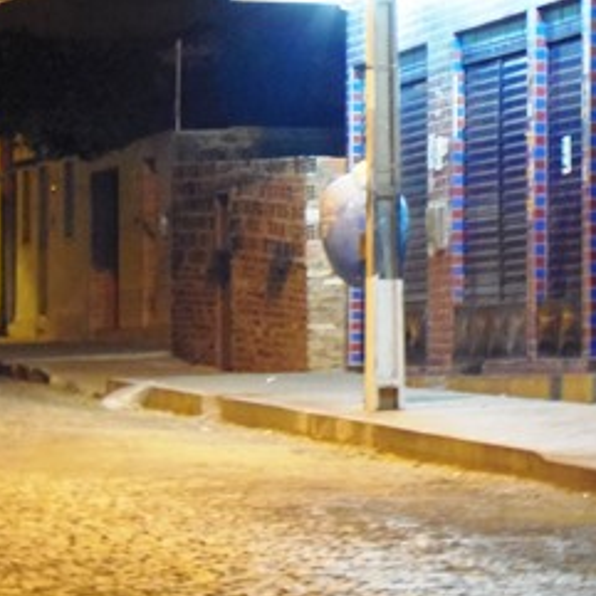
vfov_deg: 7.8
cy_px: 289
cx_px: 524
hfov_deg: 7.8
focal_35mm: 223
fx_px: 4344
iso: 800
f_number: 4.7
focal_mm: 25.2
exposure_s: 1/2.5
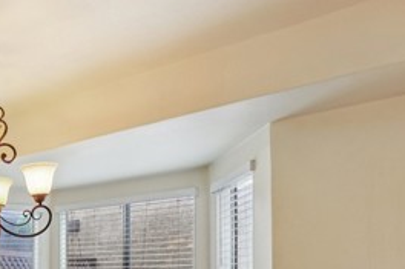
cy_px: 278
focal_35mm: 36
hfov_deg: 42.9
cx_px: -28
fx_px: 406
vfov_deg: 33.0
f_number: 8
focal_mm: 14.9
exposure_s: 1/60
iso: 200
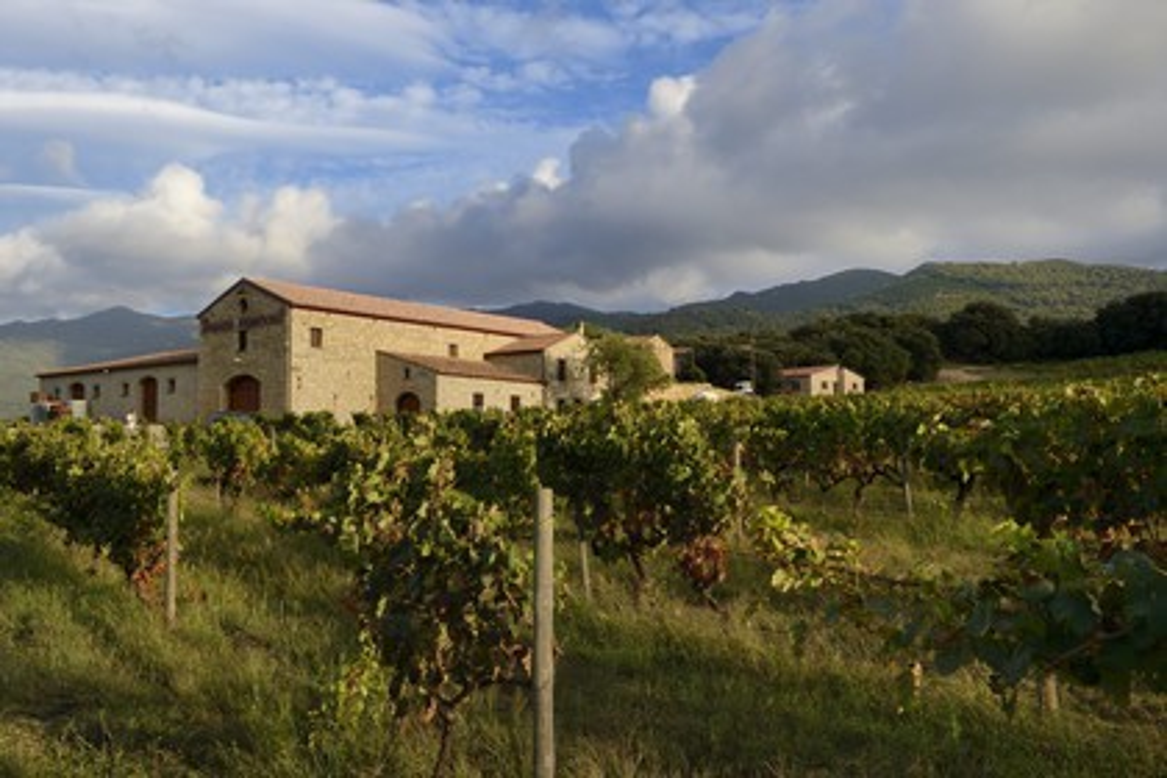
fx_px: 1037
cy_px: 389
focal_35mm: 32
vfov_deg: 41.1
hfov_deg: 58.7
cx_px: 584
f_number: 13
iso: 200
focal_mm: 32
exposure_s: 1/160
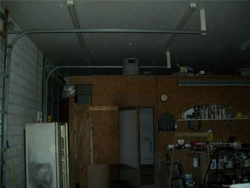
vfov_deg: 39.7
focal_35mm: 36
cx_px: 125
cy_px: 94
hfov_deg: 51.4
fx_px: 260
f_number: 2.7
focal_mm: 6
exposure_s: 1/60
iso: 160
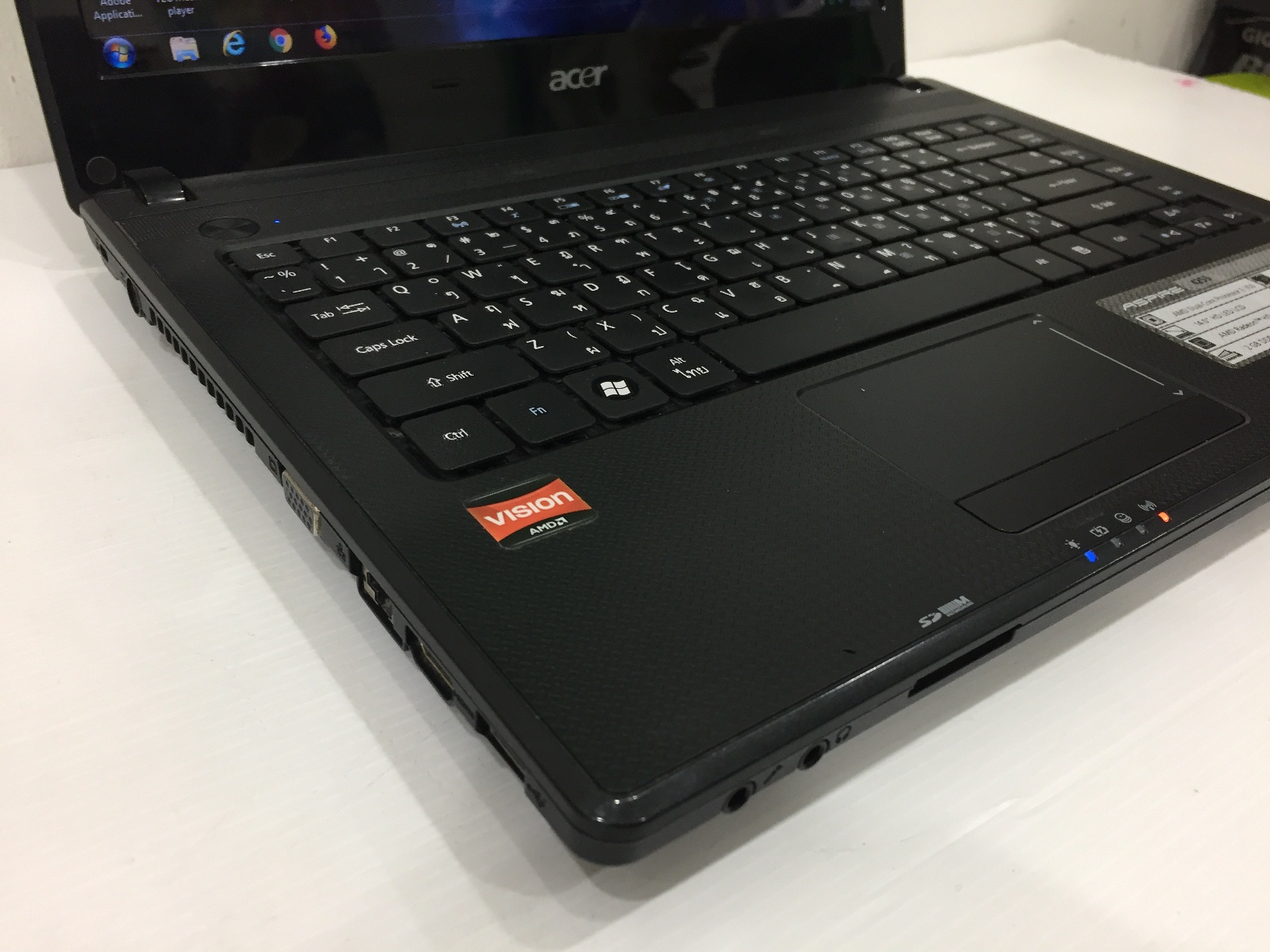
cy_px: 476
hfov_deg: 61.7
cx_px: 635
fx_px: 1064
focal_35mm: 29
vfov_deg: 48.2
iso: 125
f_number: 2.2
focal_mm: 4.15
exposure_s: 1/33
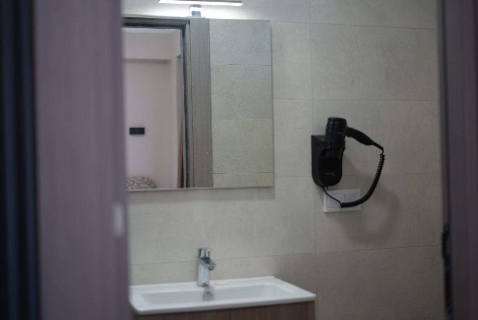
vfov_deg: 27.0
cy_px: 160
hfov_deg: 39.6
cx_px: 239
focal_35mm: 50
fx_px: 664
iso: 100
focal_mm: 50
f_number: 1.8
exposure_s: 1/60
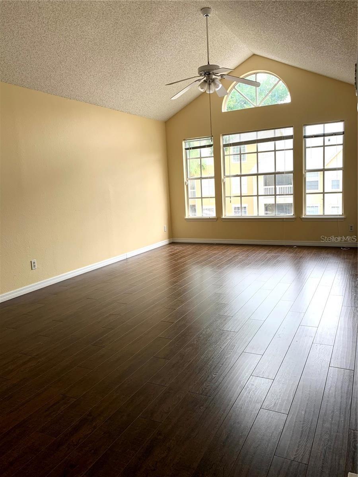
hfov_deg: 53.1
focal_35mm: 26
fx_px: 359
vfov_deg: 67.3
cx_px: 179
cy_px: 238
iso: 50
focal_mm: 4.25
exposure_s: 1/121
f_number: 1.8
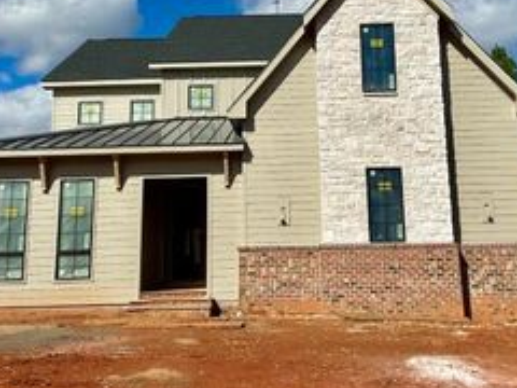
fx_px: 747
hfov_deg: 38.2
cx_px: 280
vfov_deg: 28.6
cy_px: 94
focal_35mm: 50
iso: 80
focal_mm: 6.86
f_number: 1.78
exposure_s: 1/9709
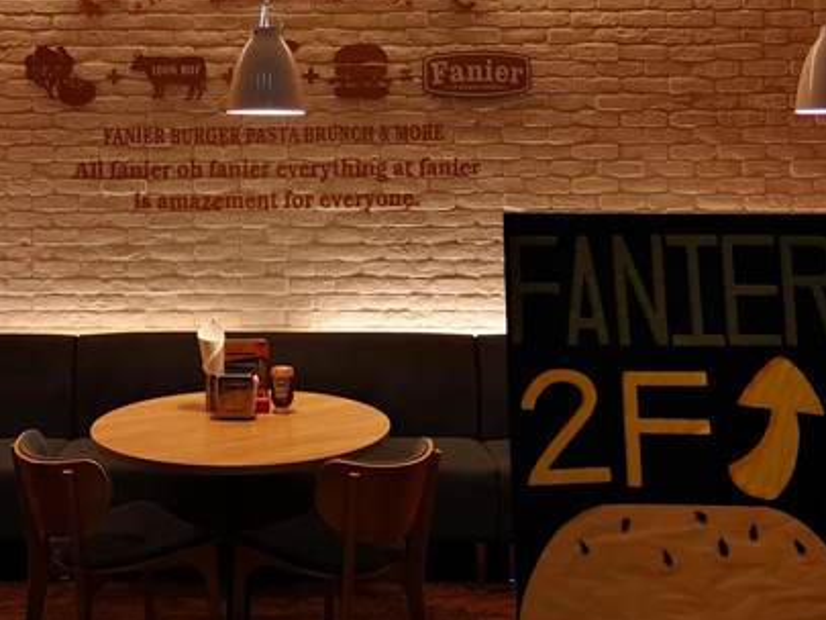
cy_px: 118
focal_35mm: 48
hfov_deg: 39.3
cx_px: 292
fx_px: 1146
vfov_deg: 29.5
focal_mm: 3.95
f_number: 1.8
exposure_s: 1/60
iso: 160
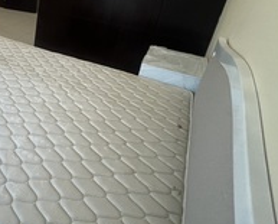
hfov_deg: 47.5
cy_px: 53
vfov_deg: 46.6
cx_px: -6
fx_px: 247
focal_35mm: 30
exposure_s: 1/100
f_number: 1.8
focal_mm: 1.57
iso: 200
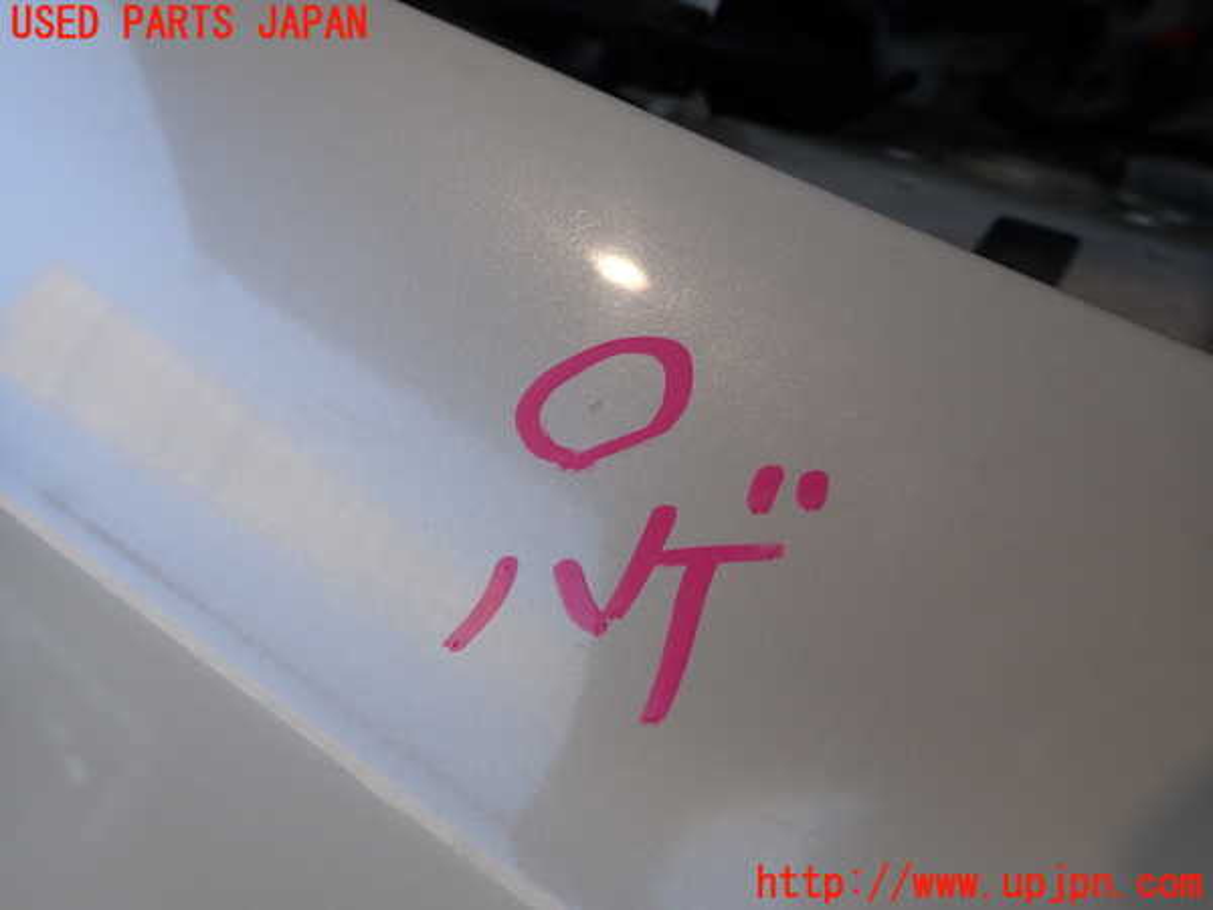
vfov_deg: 54.9
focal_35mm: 25
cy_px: 455
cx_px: 606
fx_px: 876
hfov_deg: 69.4
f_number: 2.8
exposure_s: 1/160
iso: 100
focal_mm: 4.5
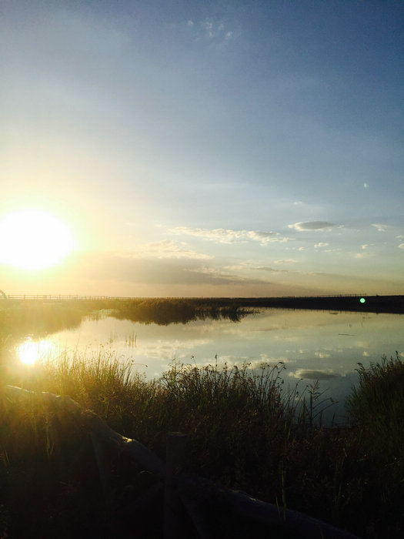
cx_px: 202
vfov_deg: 61.7
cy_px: 270
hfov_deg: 48.2
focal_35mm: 29
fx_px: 451
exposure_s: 1/6623
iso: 32
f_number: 2.2
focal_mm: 4.15
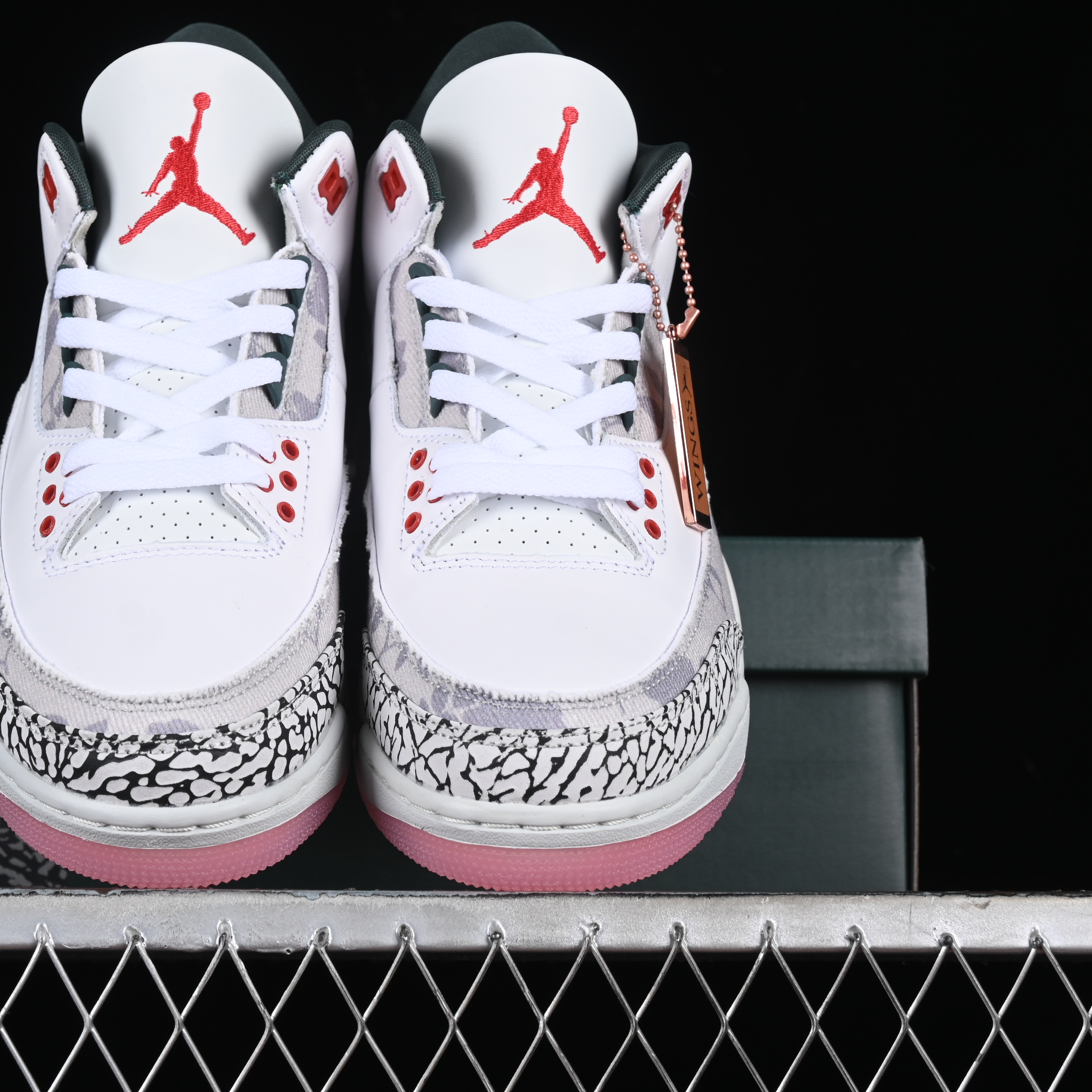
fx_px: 3462
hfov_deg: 17.9
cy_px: 541
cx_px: 337
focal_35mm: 97
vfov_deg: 17.9
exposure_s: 1/100
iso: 160
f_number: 8
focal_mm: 50
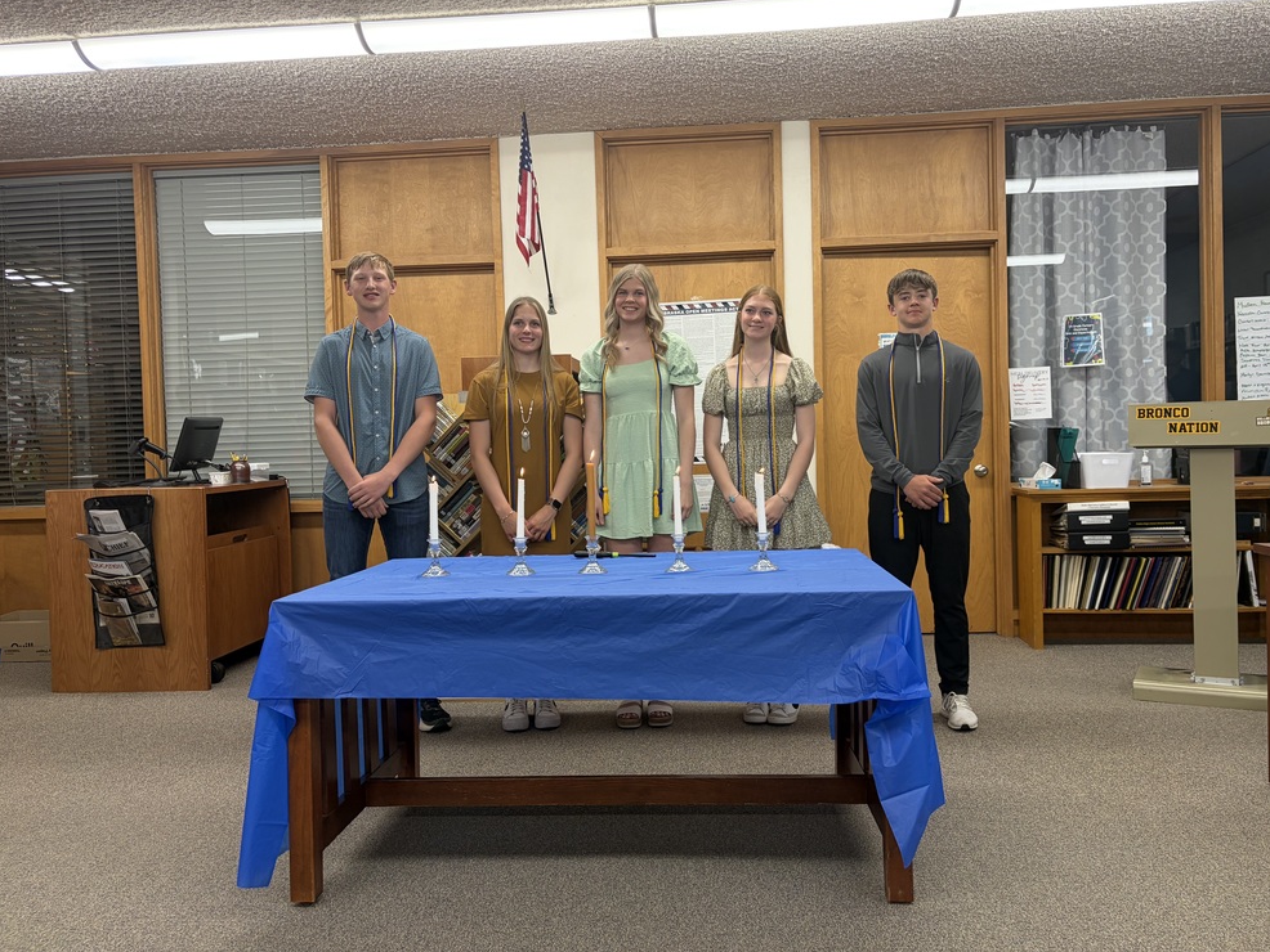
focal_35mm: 27
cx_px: 649
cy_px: 461
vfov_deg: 51.4
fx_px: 991
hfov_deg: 65.3
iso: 50
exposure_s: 1/122
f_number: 1.6
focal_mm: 5.96
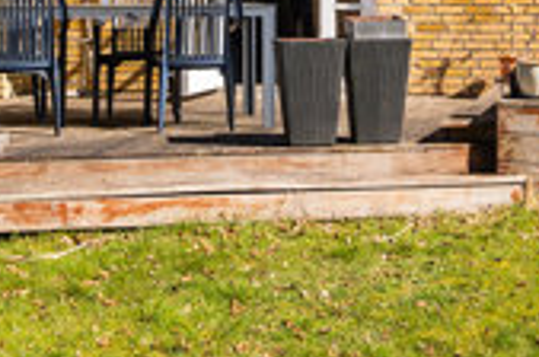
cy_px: -153
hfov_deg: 22.2
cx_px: 421
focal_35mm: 91
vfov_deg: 14.2
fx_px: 1357
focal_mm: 17
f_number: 8
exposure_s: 1/500
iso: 200
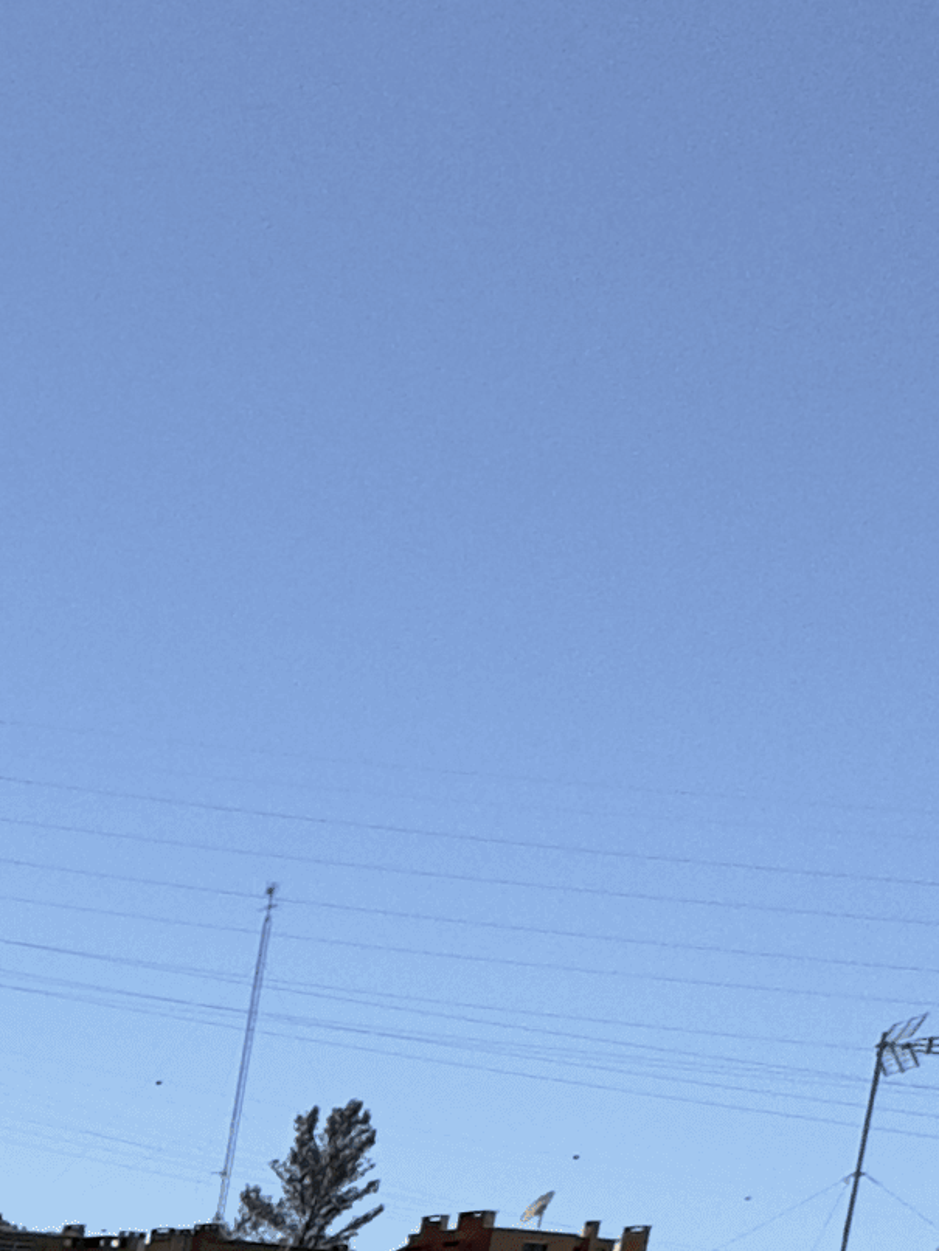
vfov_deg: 21.5
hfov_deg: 15.1
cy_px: 2043
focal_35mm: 70
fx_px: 2530
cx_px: -1152
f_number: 2.2
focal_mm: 2.22
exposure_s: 1/1976
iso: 50
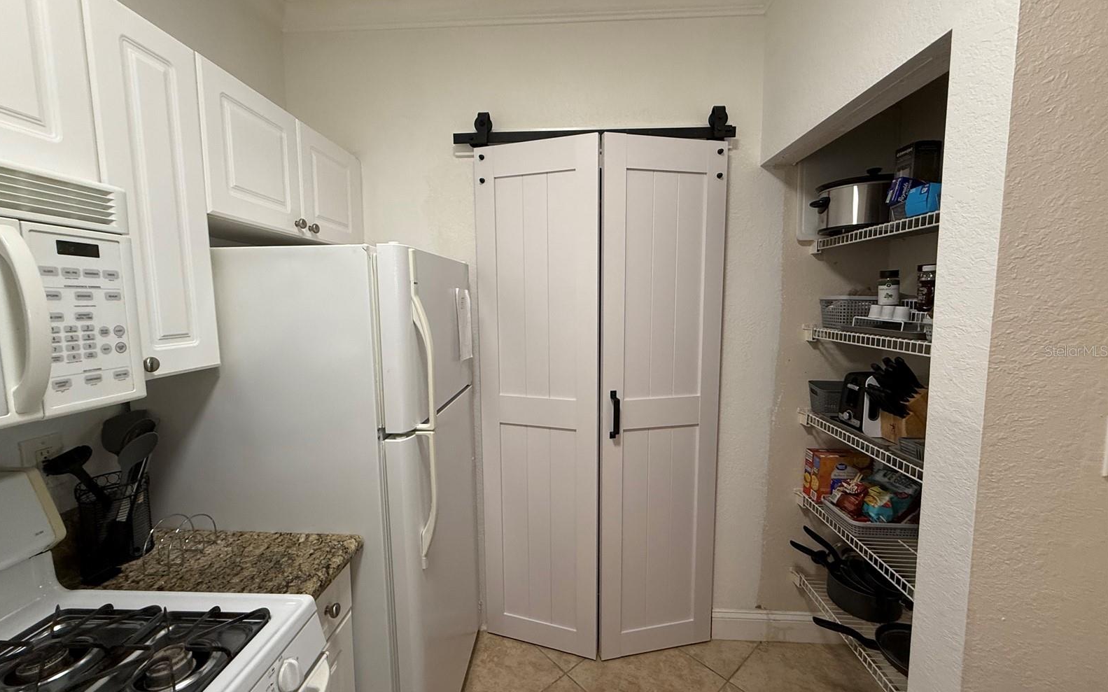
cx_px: 551
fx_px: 453
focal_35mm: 15
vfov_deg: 74.8
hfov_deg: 101.5
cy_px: 351
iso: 250
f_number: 2.2
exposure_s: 1/120
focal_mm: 2.22
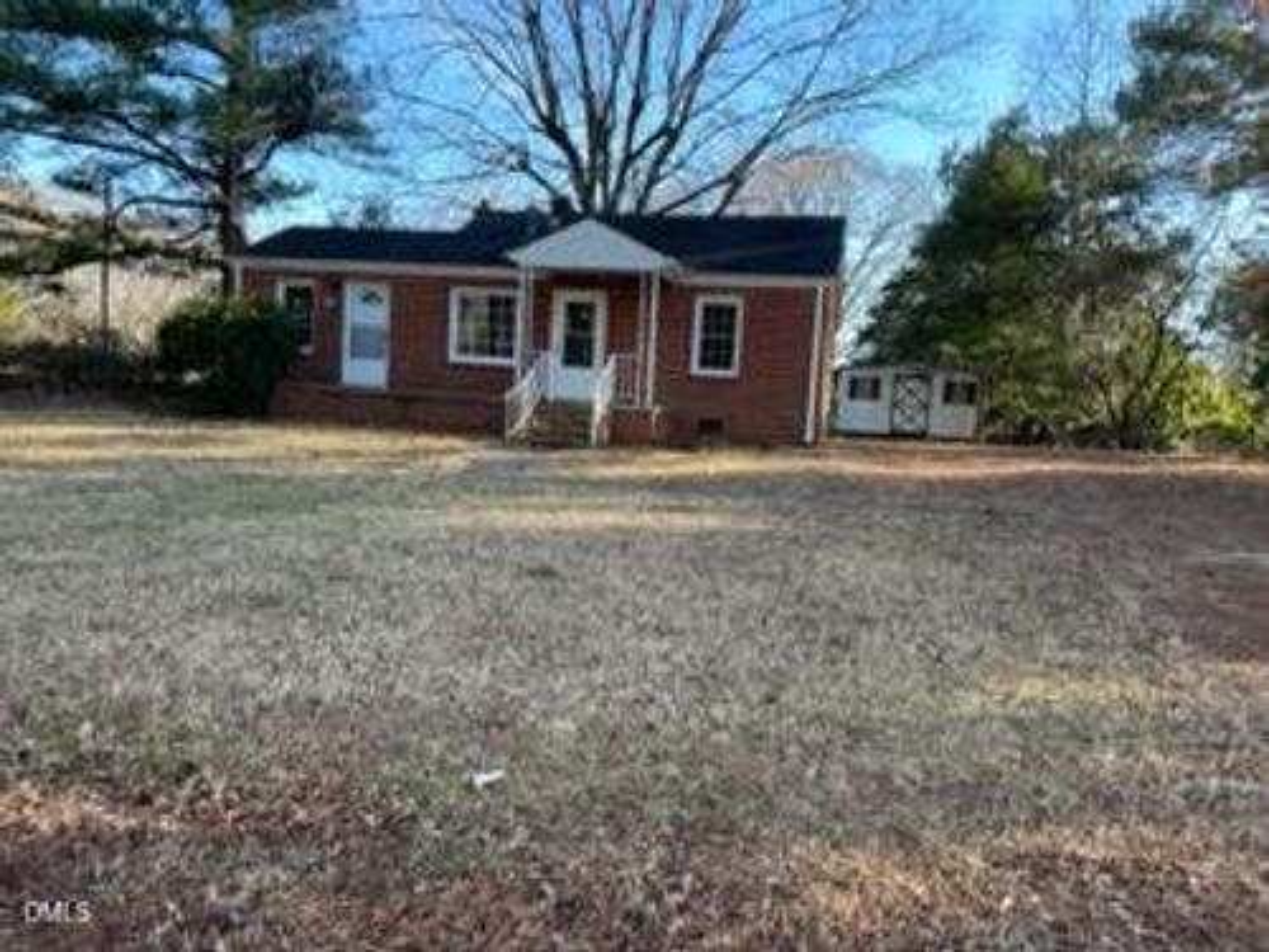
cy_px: 476
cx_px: 634
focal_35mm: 26
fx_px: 953
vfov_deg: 53.1
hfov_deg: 67.3
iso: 32
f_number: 1.6
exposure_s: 1/269
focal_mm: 4.2
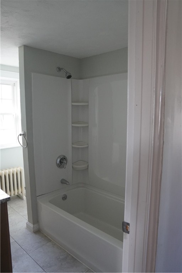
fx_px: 182
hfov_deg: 53.1
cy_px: 136
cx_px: 91
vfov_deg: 73.7
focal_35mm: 24
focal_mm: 16
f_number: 3.5
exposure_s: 1/160
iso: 1600
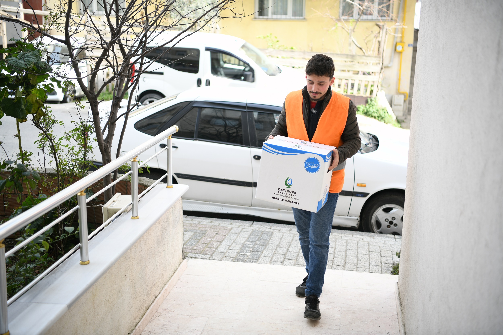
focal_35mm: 48
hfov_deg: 41.1
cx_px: 252
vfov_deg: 28.1
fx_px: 671
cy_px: 168
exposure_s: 1/500
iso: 200
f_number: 2.8
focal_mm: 48
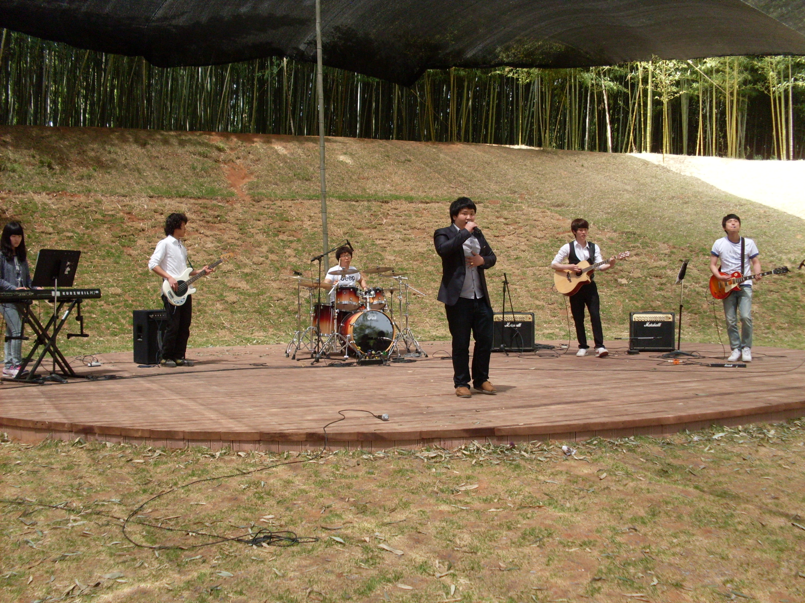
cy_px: 302
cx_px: 402
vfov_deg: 37.7
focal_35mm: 38
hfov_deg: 49.0
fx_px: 884
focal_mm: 6.3
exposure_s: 1/180
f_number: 2.8
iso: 80
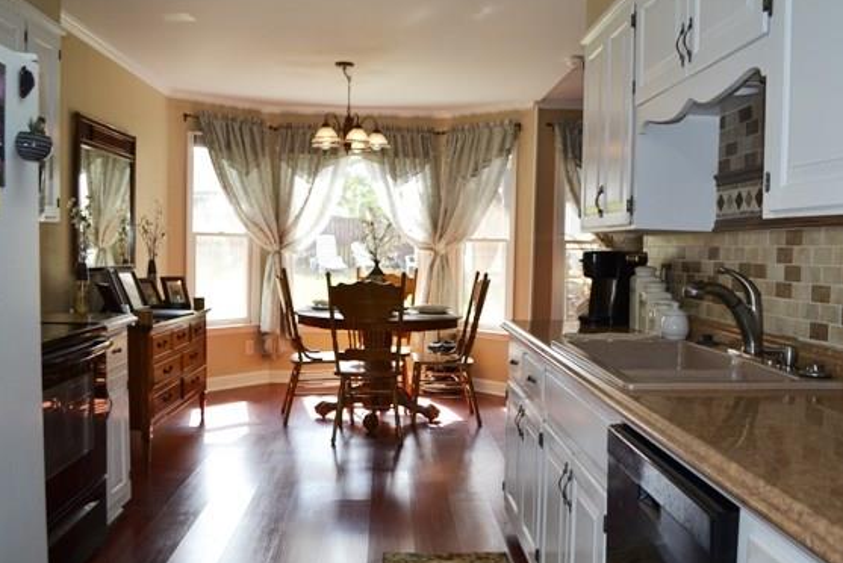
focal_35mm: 31
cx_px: 456
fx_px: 726
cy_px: 288
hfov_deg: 60.2
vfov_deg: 42.4
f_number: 4
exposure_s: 1/125
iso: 220
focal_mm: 18
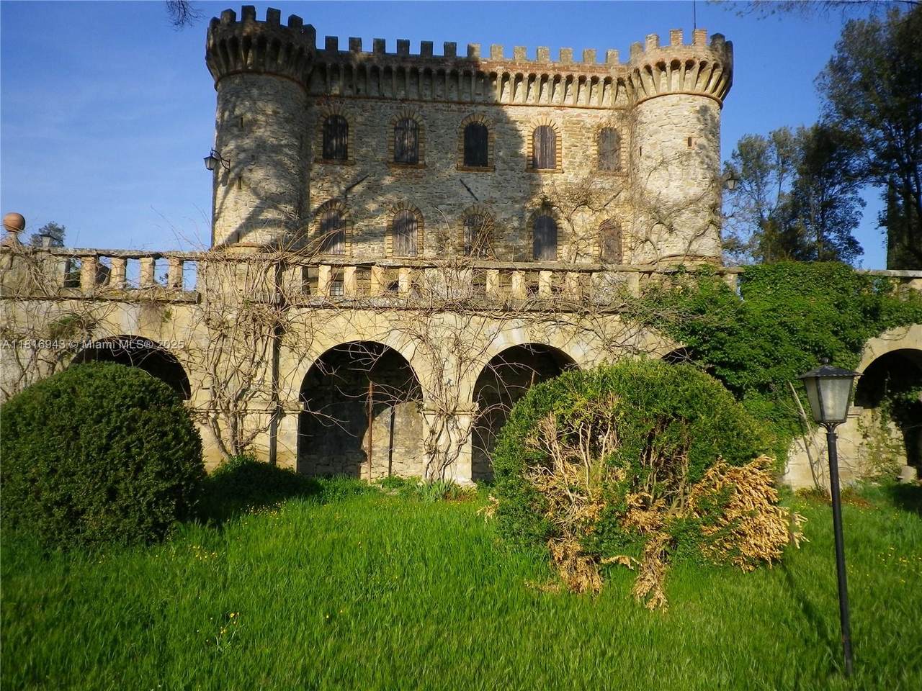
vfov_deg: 49.7
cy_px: 346
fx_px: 746
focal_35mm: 28
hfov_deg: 63.4
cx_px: 461
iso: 80
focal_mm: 5.05
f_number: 3.5
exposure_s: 1/500
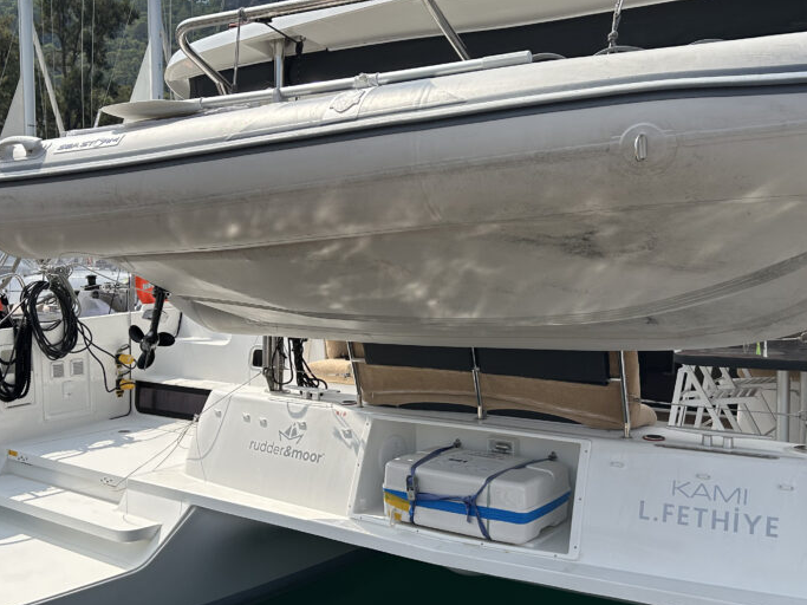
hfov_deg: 47.8
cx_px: 430
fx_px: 909
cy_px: 307
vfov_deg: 36.8
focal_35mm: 39
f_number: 1.5
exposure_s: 1/4831
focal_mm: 5.7
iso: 50
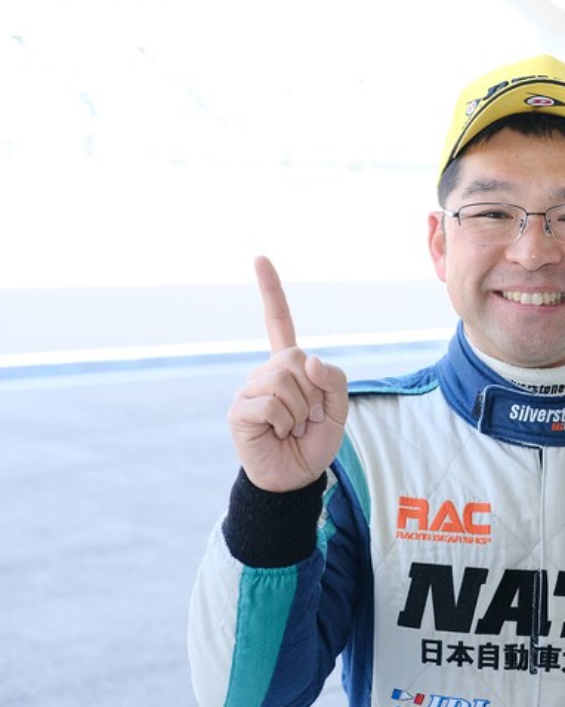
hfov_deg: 20.1
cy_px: 354
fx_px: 1569
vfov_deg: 25.4
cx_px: 493
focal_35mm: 75
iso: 320
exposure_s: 1/170
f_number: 3.6
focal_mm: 35
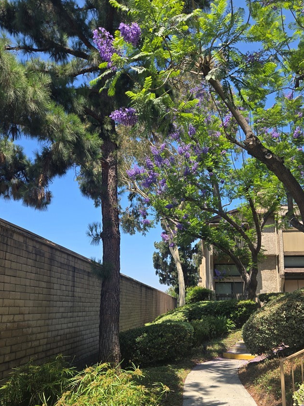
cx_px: 181
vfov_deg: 62.9
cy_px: 244
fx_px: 328
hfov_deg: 49.5
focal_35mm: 28
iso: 25
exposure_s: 1/992
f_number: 1.8
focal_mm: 5.4
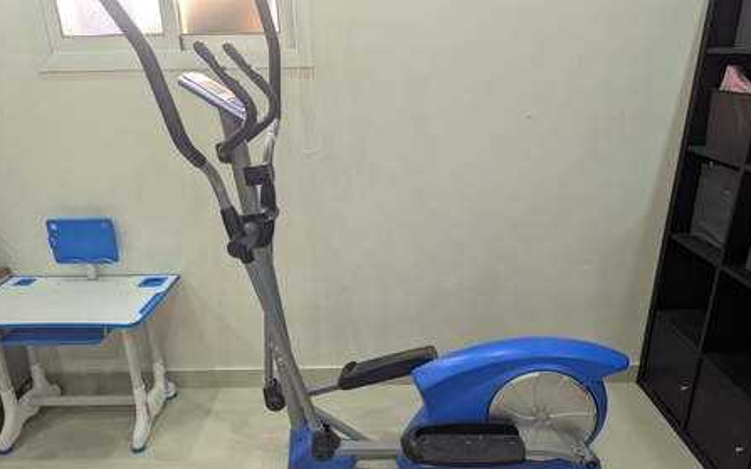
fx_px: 532
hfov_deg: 70.4
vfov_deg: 47.5
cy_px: 261
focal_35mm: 26
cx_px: 376
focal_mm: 6.81
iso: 105
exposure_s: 1/32
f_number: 1.85
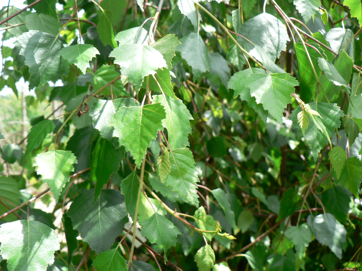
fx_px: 376
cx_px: 181
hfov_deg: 51.4
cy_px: 136
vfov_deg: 39.7
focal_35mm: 36
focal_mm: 6
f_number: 4
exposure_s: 1/125
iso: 80
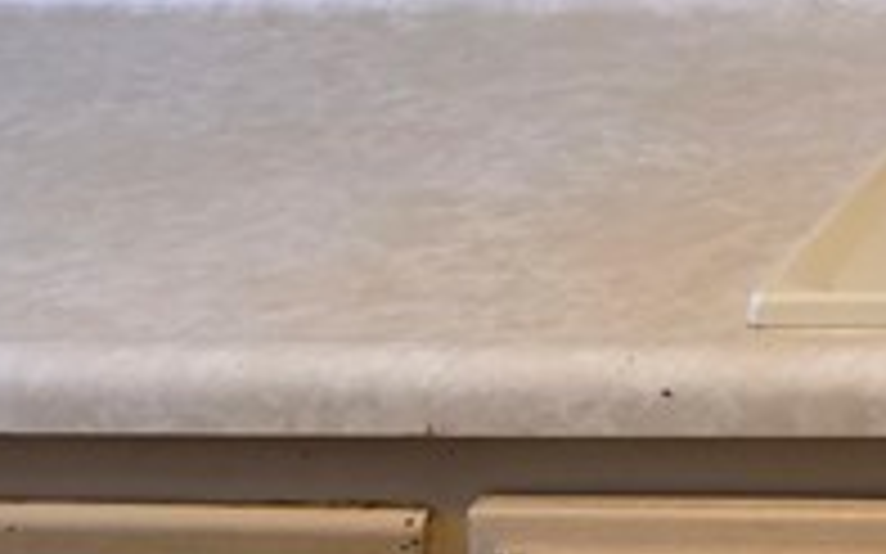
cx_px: 1754
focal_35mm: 127
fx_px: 3066
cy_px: -694
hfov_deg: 14.0
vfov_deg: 9.4
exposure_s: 1/120
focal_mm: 6.3
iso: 800
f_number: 1.7
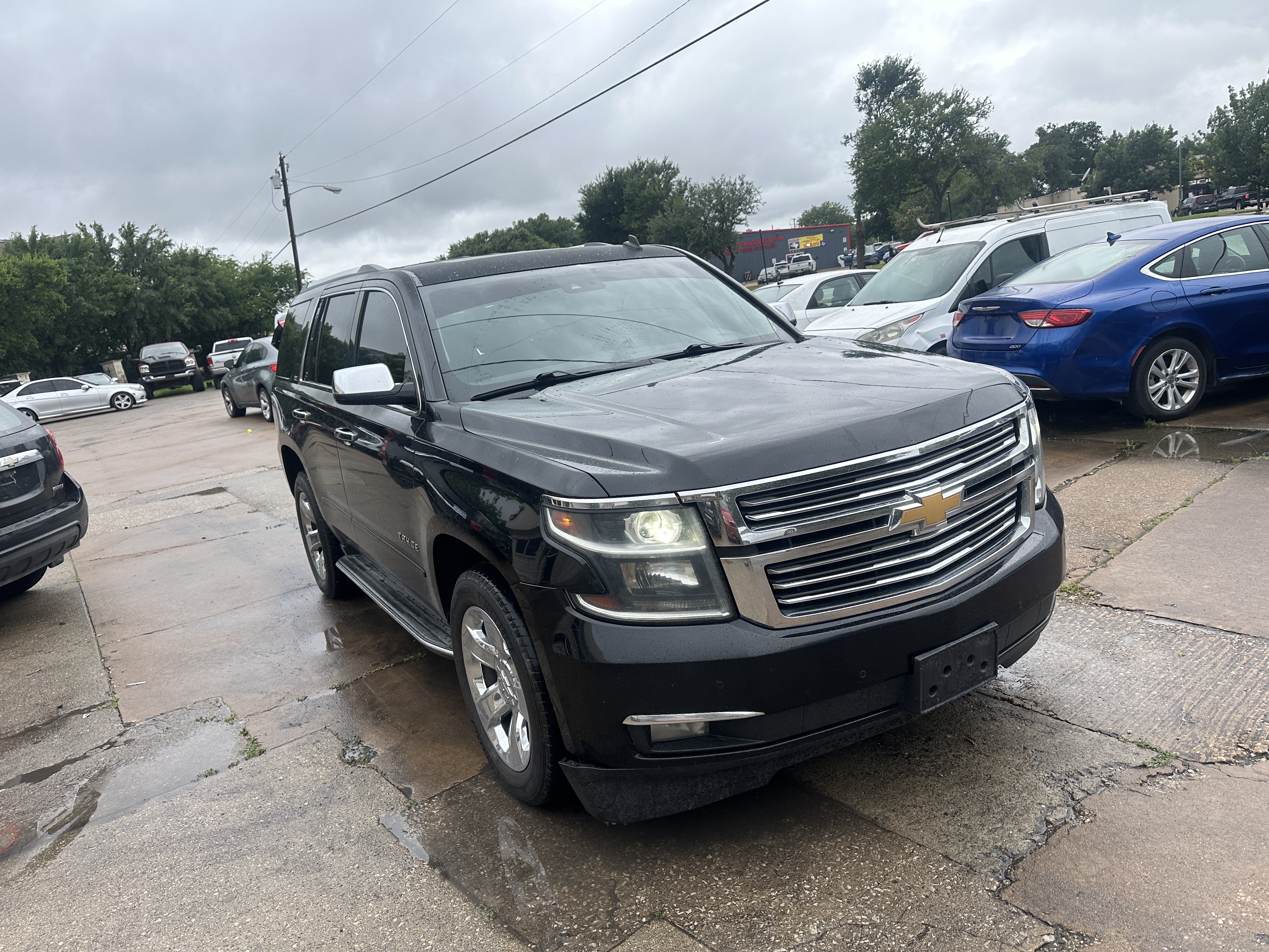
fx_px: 880
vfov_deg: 56.8
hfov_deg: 71.6
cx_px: 634
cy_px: 476
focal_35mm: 24
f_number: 1.78
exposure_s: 1/999
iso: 80
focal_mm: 6.86
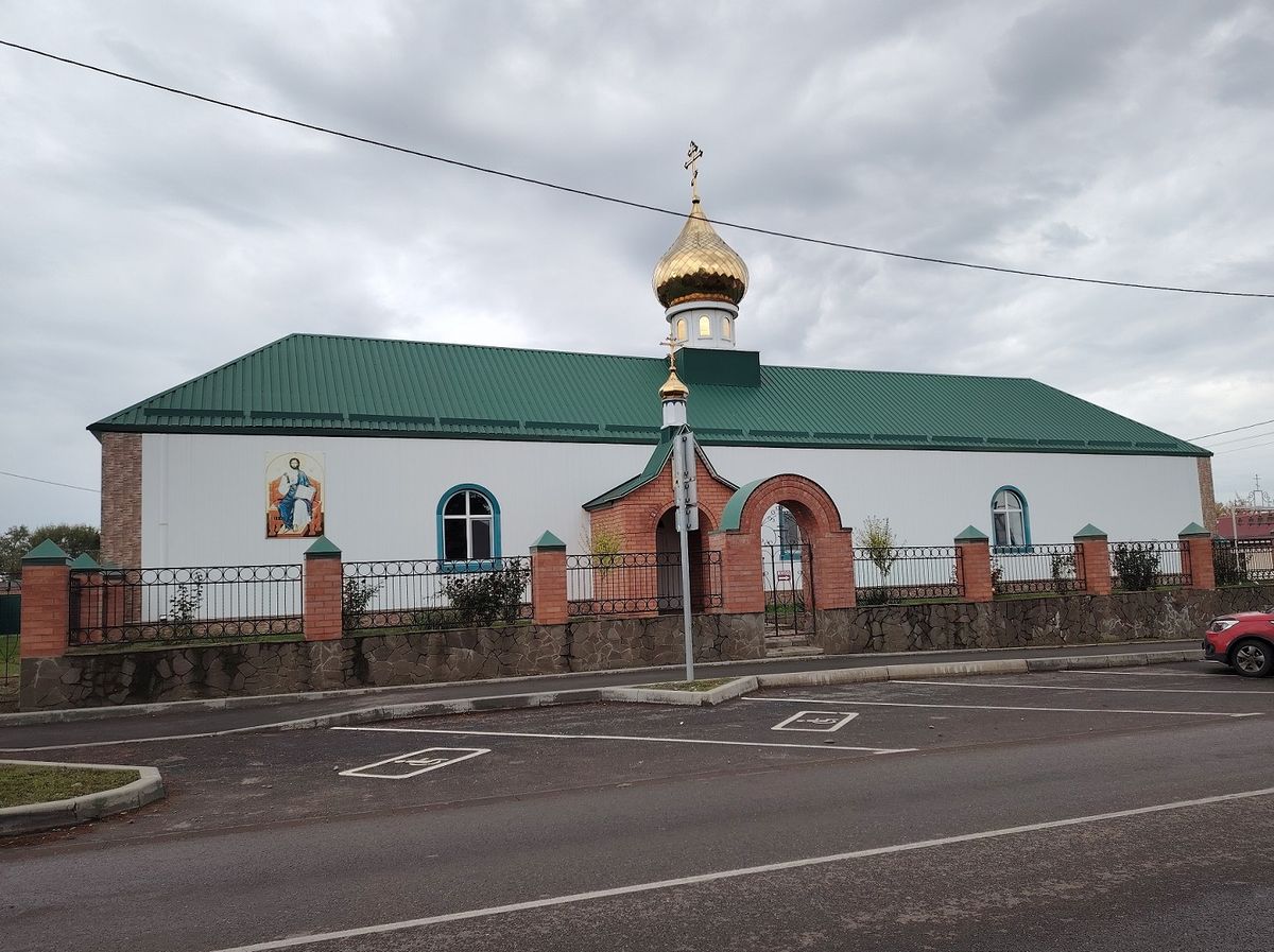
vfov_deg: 56.7
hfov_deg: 71.7
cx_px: 637
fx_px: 882
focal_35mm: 24
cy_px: 476
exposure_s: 1/177
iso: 100
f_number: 1.75
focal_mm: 5.25
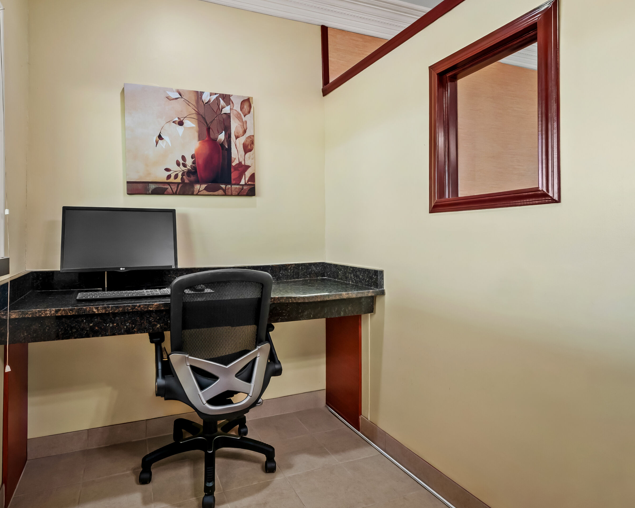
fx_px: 376
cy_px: 244
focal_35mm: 20
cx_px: 263
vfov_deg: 68.1
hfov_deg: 79.7
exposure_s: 1/4
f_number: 8
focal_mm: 8
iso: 200
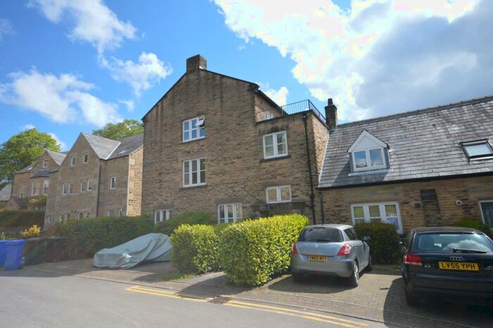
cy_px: 164
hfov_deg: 85.4
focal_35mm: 20
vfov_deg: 63.2
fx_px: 267
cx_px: 246
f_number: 7.1
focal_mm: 13
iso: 100
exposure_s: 1/200
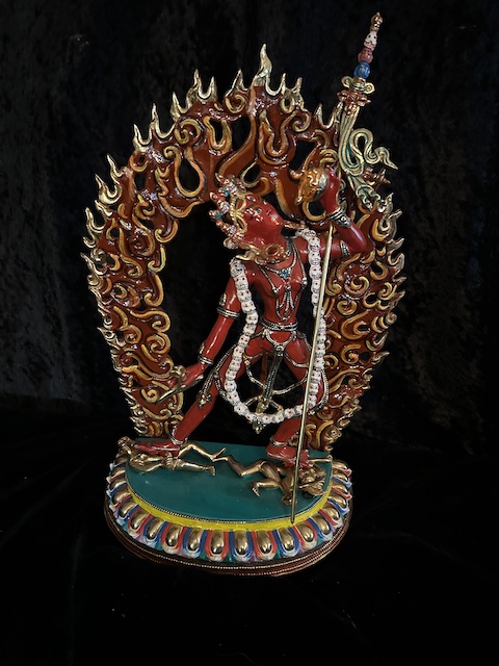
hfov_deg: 53.1
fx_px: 500
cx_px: 250
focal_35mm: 26
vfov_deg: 67.3
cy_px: 333
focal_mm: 5.7
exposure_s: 1/20
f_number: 1.5
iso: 800
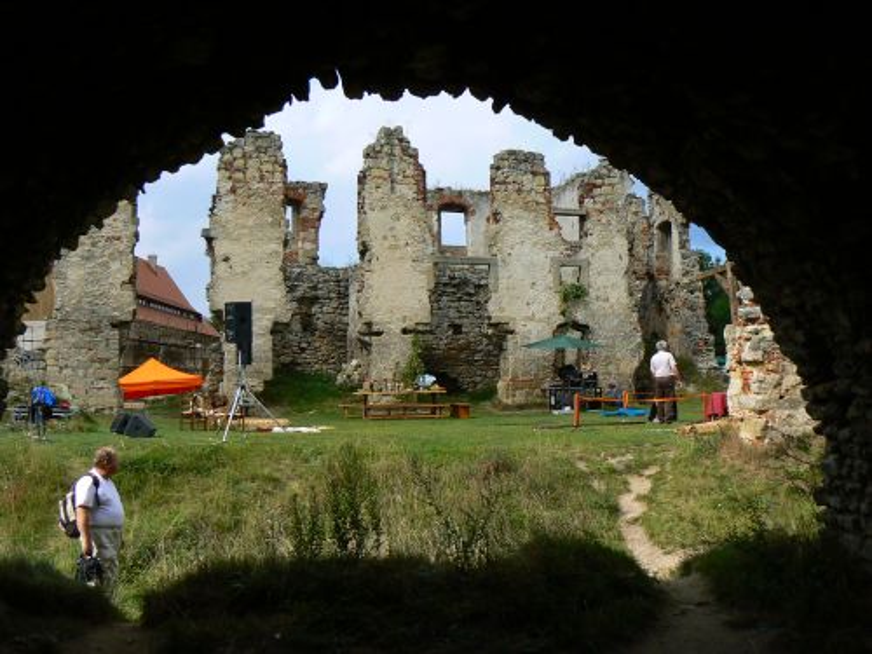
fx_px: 907
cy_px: 327
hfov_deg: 51.4
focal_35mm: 36
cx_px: 436
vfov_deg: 39.7
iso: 80
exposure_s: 1/500
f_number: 6.3
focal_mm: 6
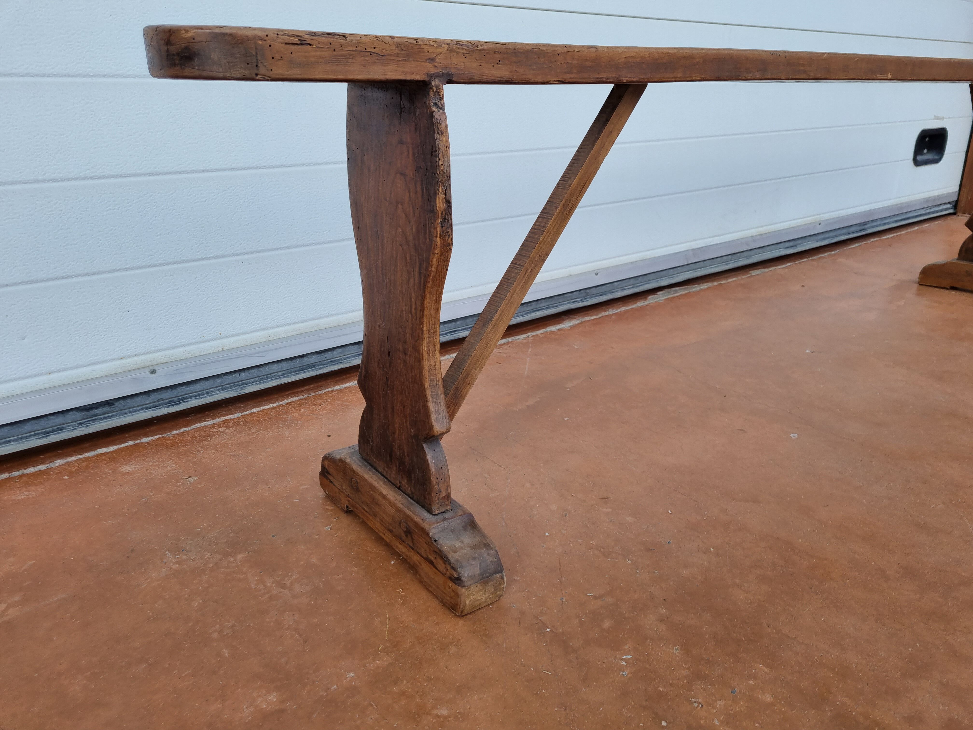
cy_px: 365
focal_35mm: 26
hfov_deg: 67.3
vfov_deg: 53.1
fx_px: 731
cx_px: 486
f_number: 1.8
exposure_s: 1/602
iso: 50
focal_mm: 5.4
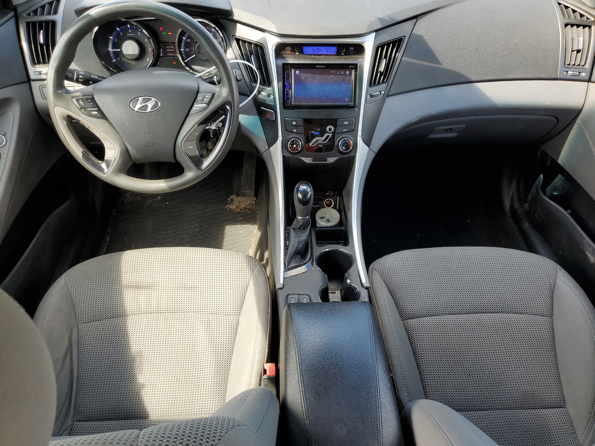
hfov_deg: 67.3
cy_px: 223
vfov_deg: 53.1
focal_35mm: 26
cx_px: 298
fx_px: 447
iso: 50
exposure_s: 1/175
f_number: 1.5
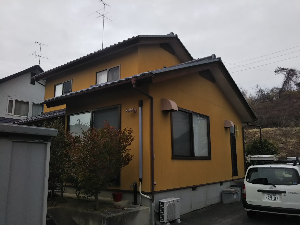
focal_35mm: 30
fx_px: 260
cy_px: 112
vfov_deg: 46.8
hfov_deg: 60.0
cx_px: 150
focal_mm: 4
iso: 20
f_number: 2.2
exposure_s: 1/580
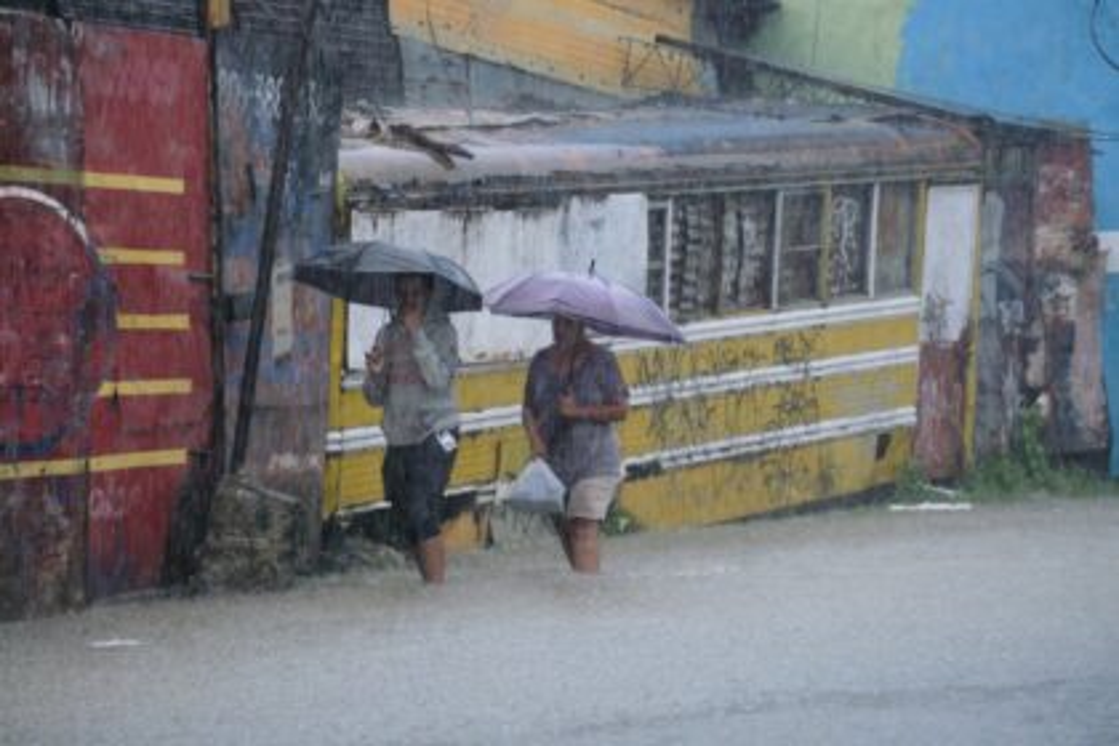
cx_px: 560
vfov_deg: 11.1
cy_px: 373
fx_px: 3823
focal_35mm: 123
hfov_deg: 16.7
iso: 4000
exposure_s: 1/200
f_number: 5
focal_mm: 81.9
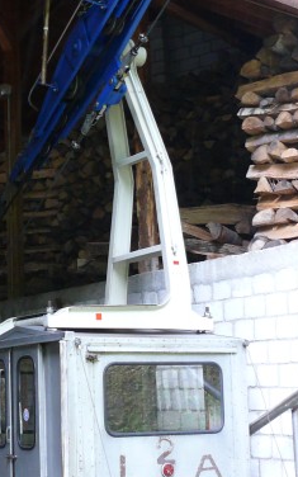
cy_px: 238
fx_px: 1027
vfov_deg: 26.1
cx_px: -53
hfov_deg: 15.9
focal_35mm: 79
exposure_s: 1/20
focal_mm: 7.5
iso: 200
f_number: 2.8
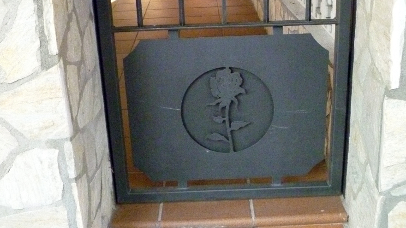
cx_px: 204
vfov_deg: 24.4
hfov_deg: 42.1
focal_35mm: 49
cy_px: 94
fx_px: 528
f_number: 3.8
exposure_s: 1/500
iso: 1600
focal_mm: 7.9
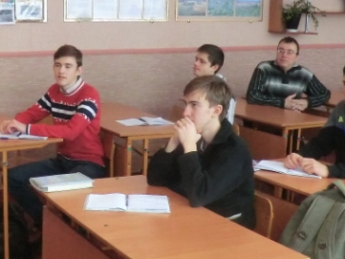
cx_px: 172
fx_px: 678
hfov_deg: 28.6
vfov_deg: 21.6
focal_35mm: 68
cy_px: 119
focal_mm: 4.3
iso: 400
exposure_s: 1/60
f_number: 3.2
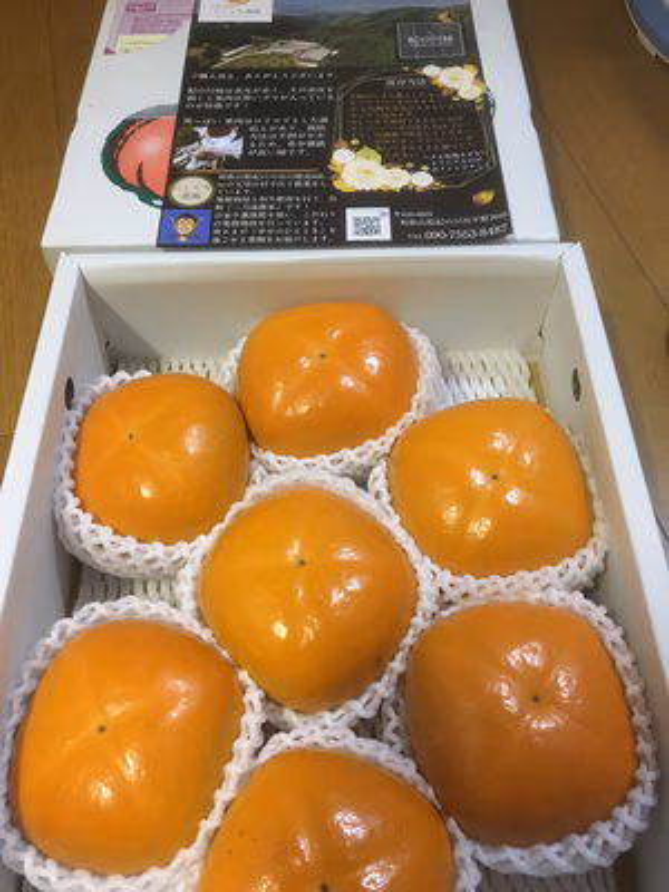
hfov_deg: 48.2
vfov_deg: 61.7
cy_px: 446
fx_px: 747
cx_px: 334
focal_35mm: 29
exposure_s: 1/20
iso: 200
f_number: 2.2
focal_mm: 4.15
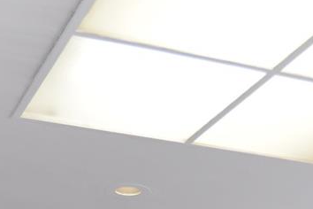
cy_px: 530
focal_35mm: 104
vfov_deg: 10.8
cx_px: 124
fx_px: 904
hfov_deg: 19.6
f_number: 2.8
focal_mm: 18
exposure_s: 1/100
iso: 400
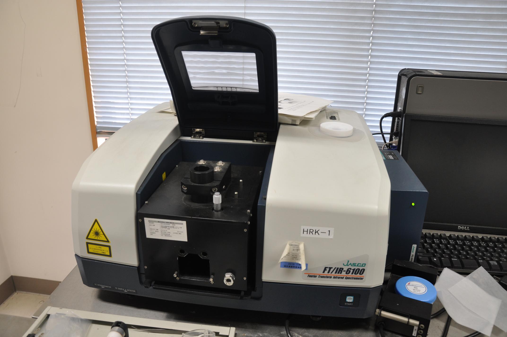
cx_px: 254
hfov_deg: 67.4
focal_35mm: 27
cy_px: 168
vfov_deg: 47.8
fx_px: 380
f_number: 5.6
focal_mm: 18
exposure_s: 1/30
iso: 360
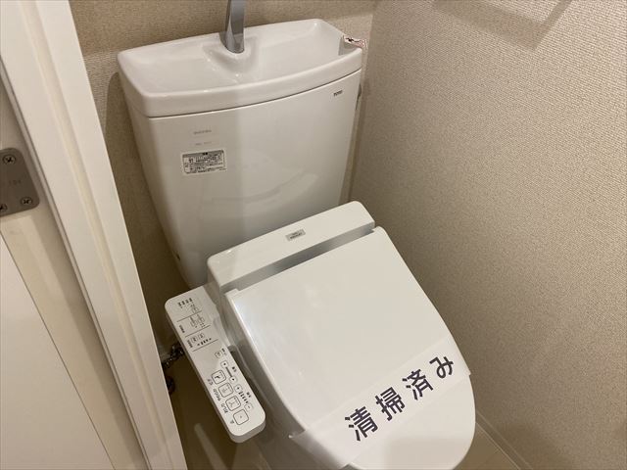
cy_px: 235
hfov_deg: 67.3
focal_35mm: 26
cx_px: 314
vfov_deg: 53.1
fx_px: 471
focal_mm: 4.25
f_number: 1.8
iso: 100
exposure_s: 1/100
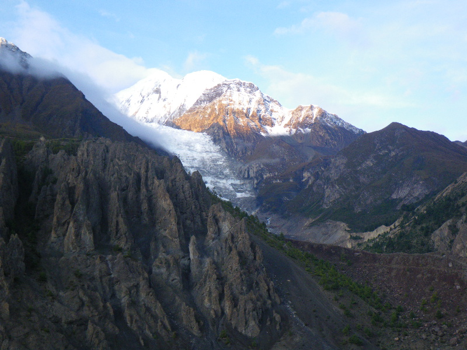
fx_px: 567
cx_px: 234
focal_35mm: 42
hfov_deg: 44.8
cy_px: 175
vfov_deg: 34.3
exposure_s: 1/60
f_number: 4.2
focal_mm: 7.5
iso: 200
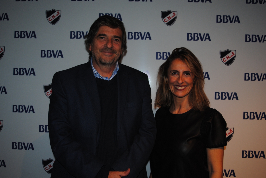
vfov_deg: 36.9
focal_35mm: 36
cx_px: 133
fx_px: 266
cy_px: 89
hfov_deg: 53.1
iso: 200
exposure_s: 1/60
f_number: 4
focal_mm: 24
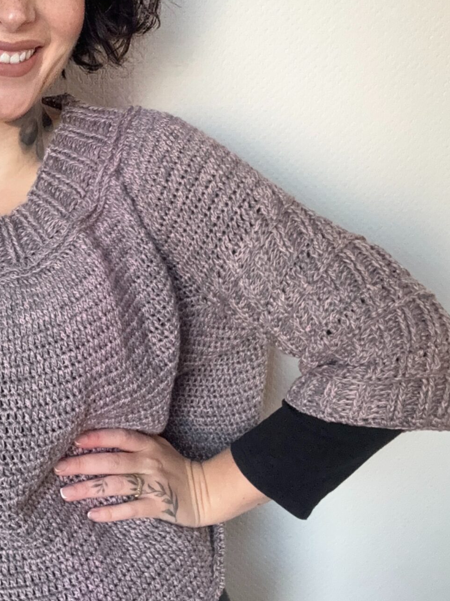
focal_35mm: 46
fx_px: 797
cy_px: 293
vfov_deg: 41.2
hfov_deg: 30.0
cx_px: 33
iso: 200
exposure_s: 1/60
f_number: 1.9
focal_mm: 2.69
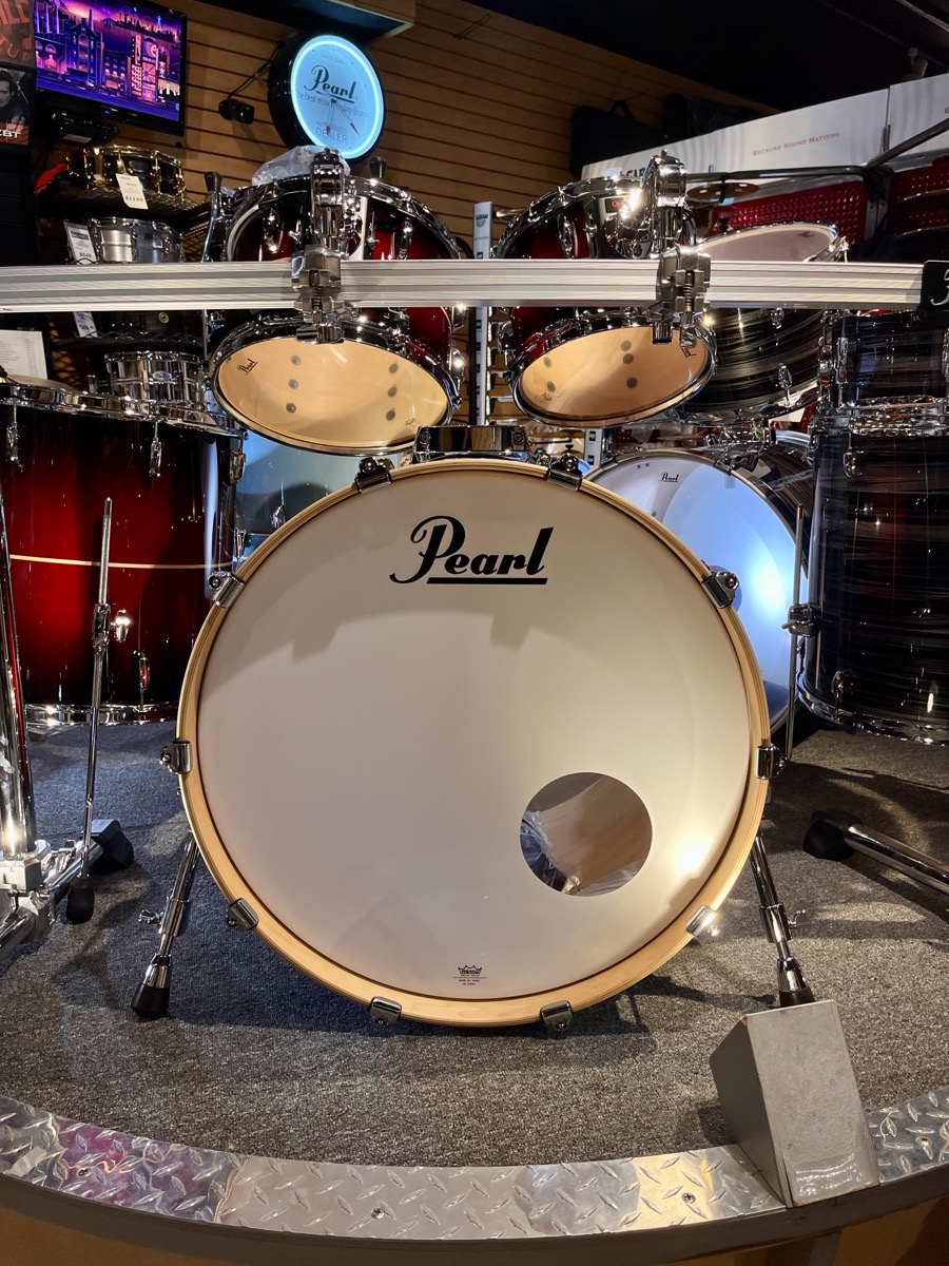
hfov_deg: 53.1
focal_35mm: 26
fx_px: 950
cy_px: 633
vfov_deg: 67.3
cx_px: 474
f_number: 1.6
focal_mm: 5.1
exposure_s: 1/120
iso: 125
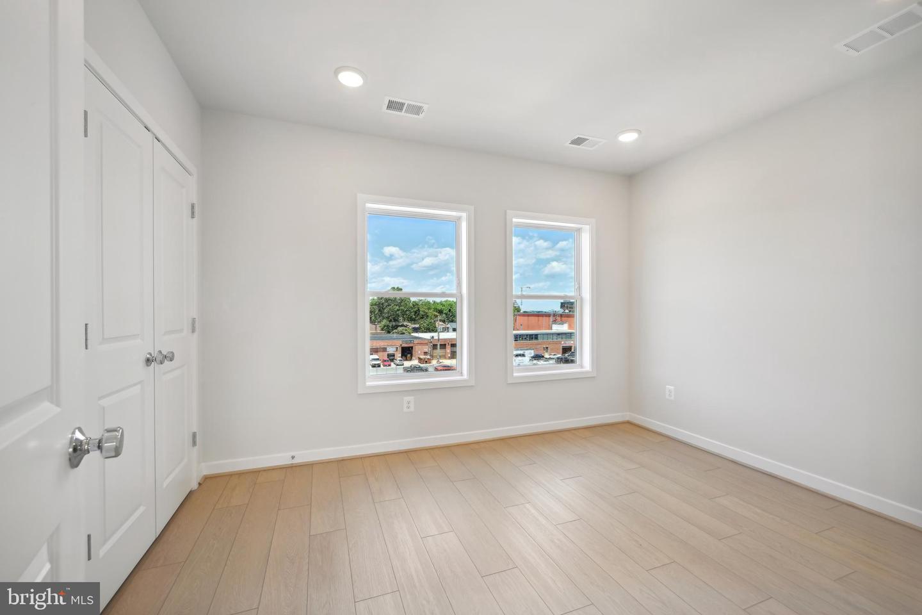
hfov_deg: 104.3
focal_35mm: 14
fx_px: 359
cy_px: 308
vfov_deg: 81.2
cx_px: 461
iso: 200
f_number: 9
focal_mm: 14
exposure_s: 1/125
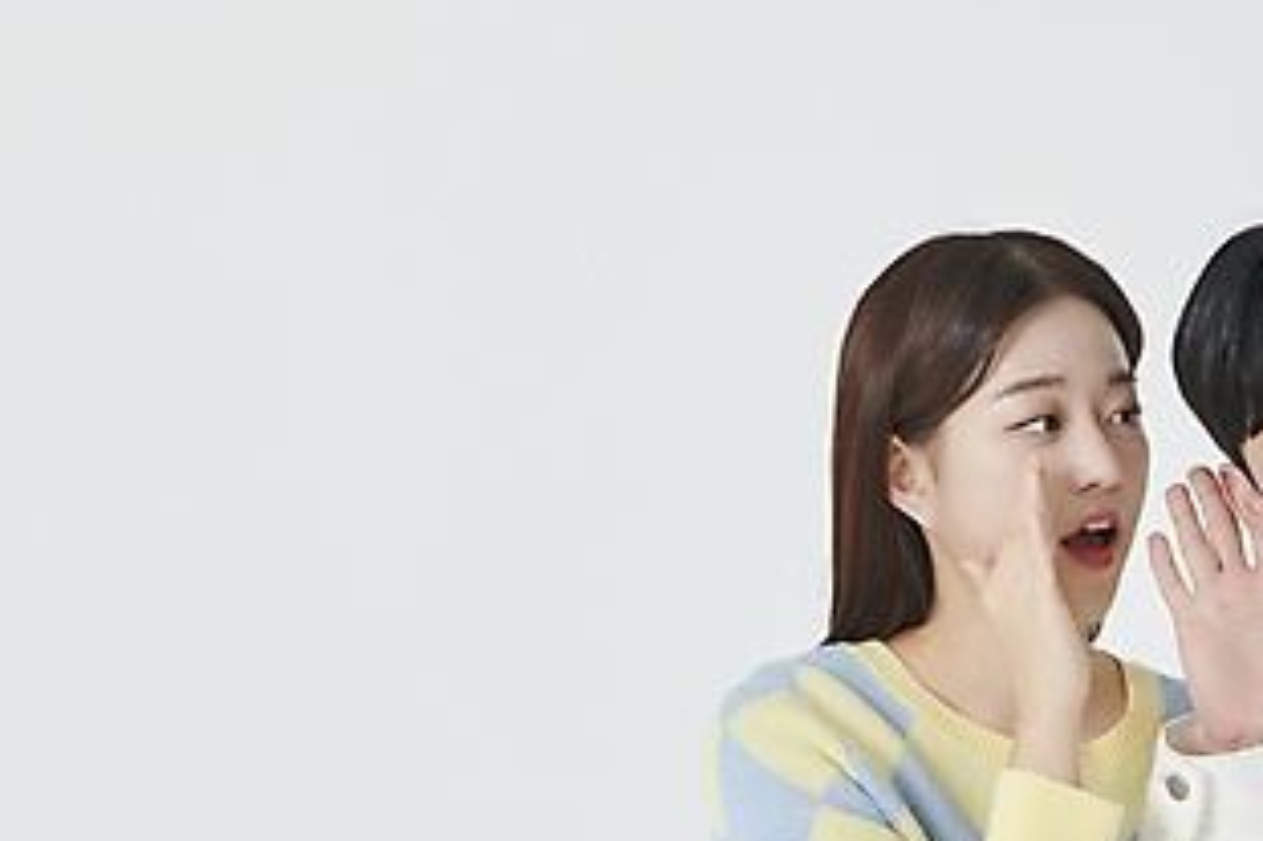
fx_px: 4734
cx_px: 922
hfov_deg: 15.1
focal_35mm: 135
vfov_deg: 10.1
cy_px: 772
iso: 80
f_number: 11
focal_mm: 70
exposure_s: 1/125
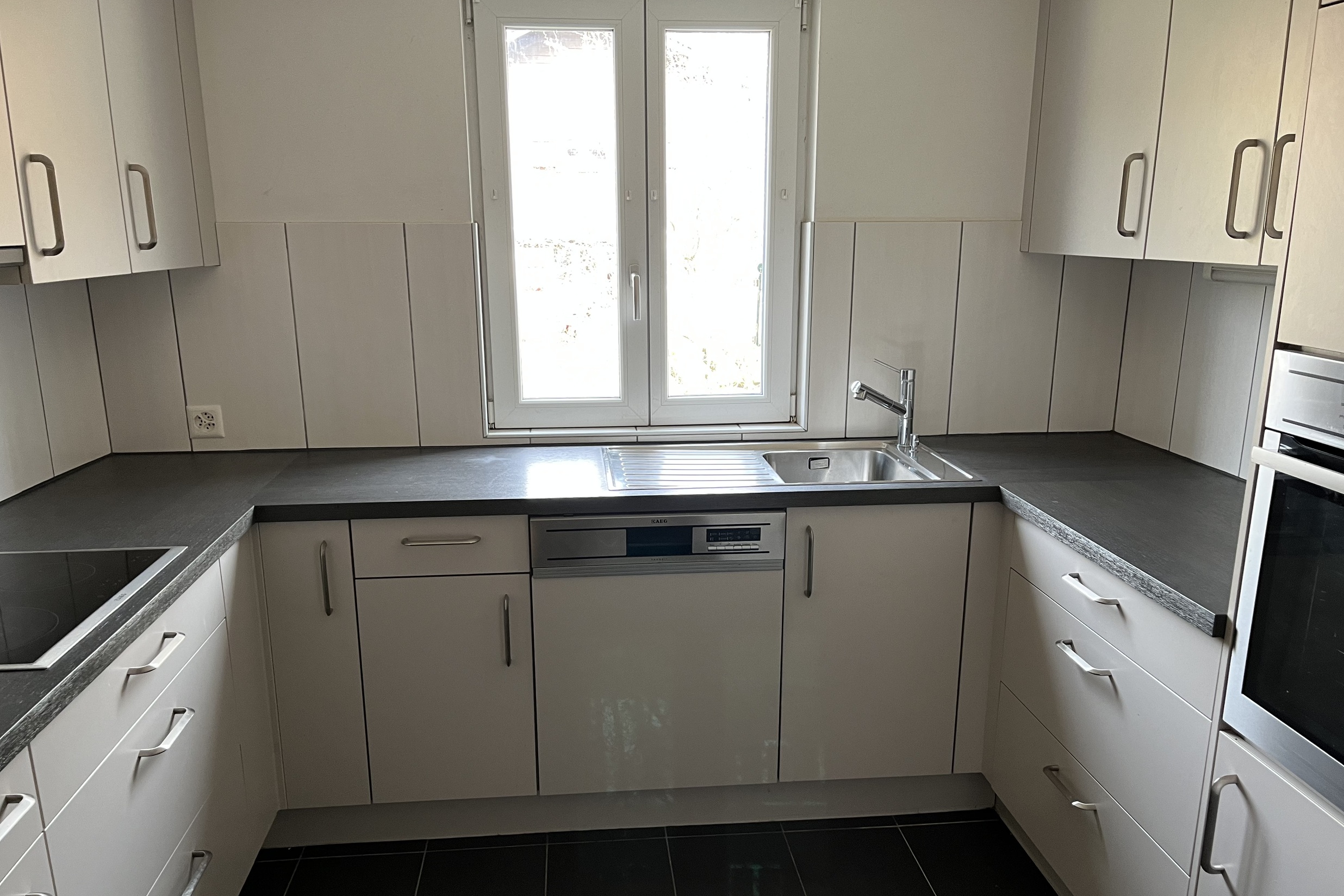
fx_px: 1045
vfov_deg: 46.2
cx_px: 661
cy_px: 517
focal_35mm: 28
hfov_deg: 65.5
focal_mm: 5.1
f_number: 1.6
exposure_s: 1/73
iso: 125
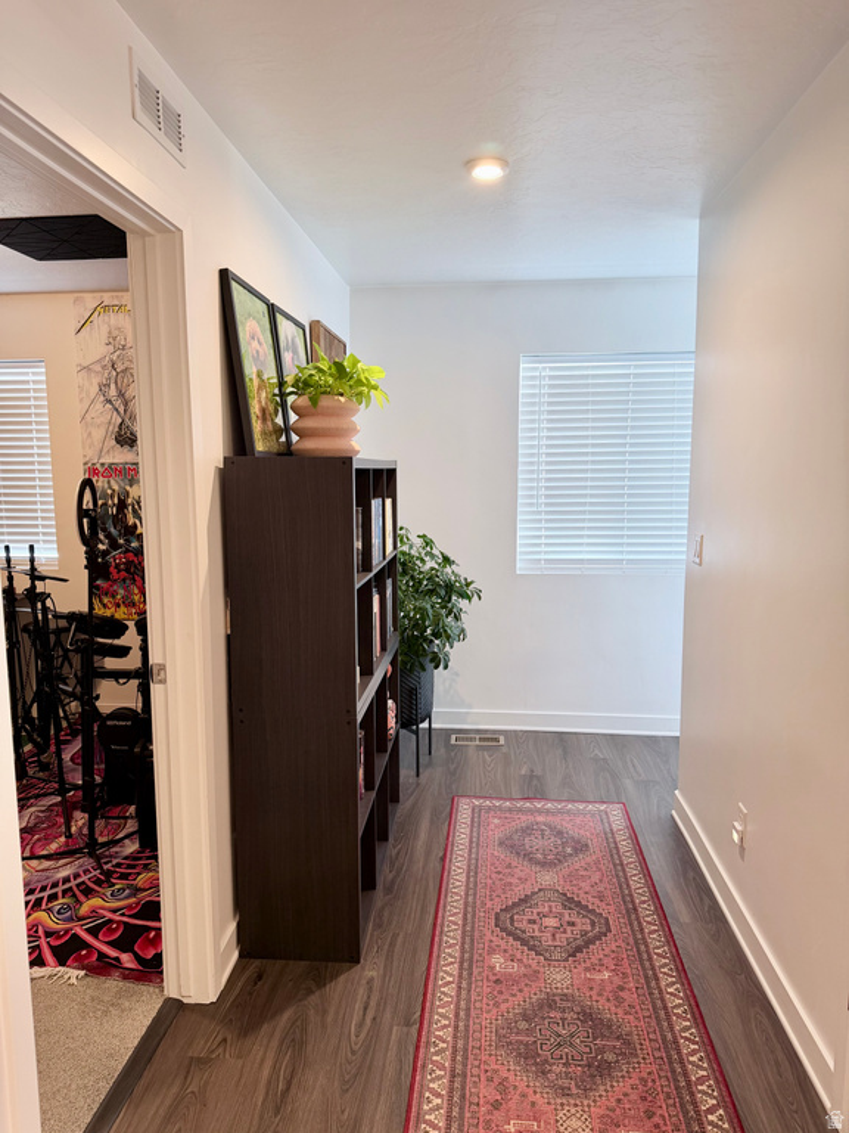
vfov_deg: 71.6
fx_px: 785
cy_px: 566
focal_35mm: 24
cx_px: 424
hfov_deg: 56.8
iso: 100
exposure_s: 1/60
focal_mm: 6.76
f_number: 1.78
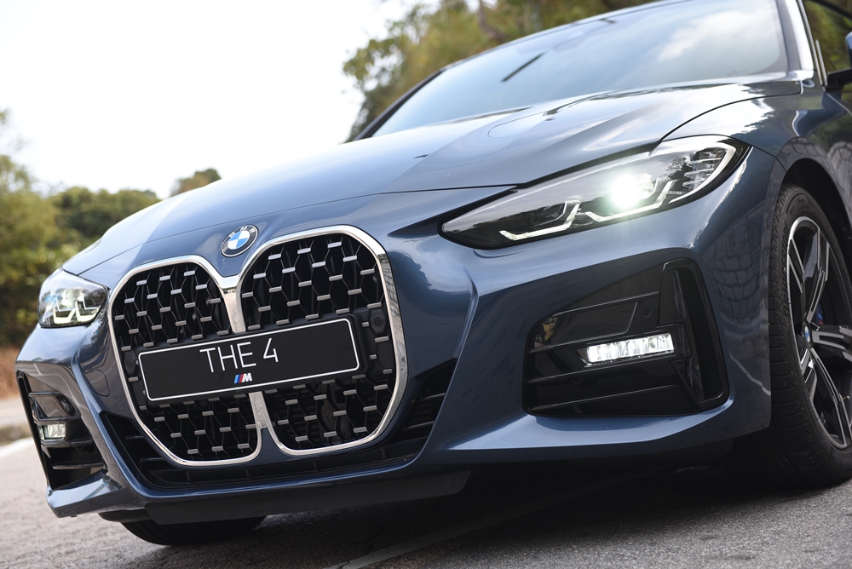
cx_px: 426
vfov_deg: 20.6
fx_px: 1563
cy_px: 284
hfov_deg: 30.5
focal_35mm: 66
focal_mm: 66
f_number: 5
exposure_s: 1/400
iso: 200
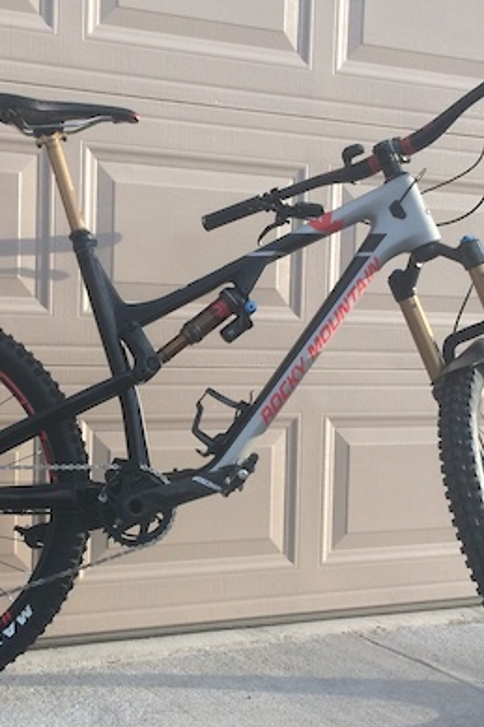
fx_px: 1251
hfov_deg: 21.8
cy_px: 432
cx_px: 153
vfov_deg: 32.3
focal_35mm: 62
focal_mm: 4.15
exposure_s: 1/423
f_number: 2.2
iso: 32
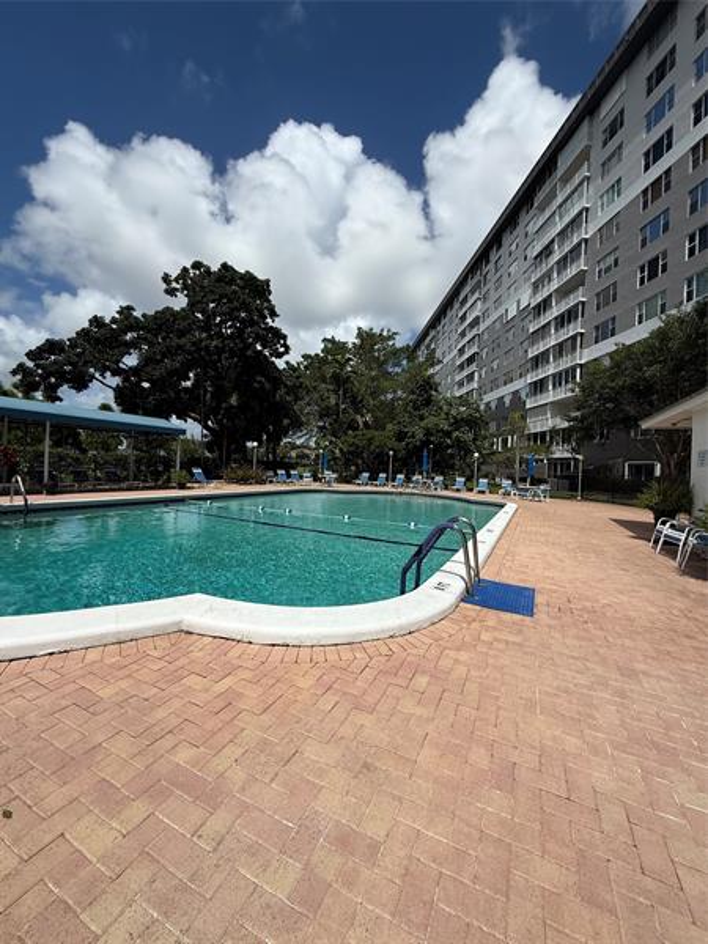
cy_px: 472
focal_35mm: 14
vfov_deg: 102.1
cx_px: 354
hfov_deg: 85.7
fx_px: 382
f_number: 2.2
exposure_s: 1/5155
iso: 64
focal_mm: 2.22
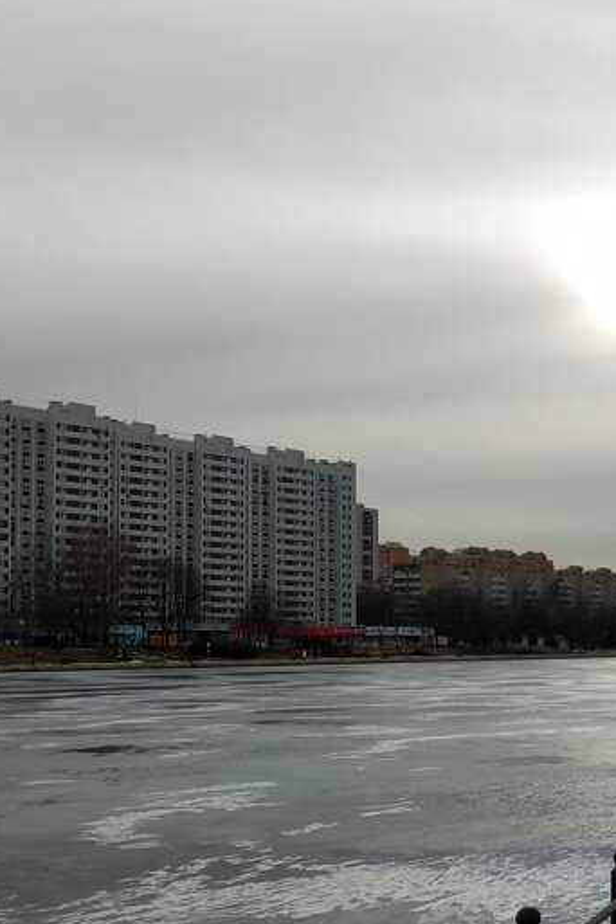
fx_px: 1335
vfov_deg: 37.9
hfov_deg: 23.6
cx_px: 751
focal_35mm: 52
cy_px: 595
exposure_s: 1/1211
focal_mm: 3.94
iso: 100
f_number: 1.9
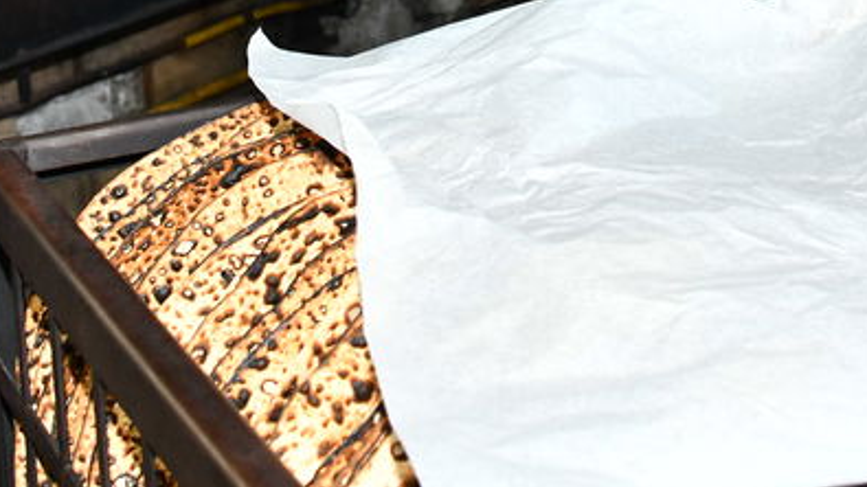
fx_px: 2390
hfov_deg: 20.0
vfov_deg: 10.8
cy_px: -420
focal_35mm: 104
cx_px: 836
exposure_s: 1/160
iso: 800
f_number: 5.6
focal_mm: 28
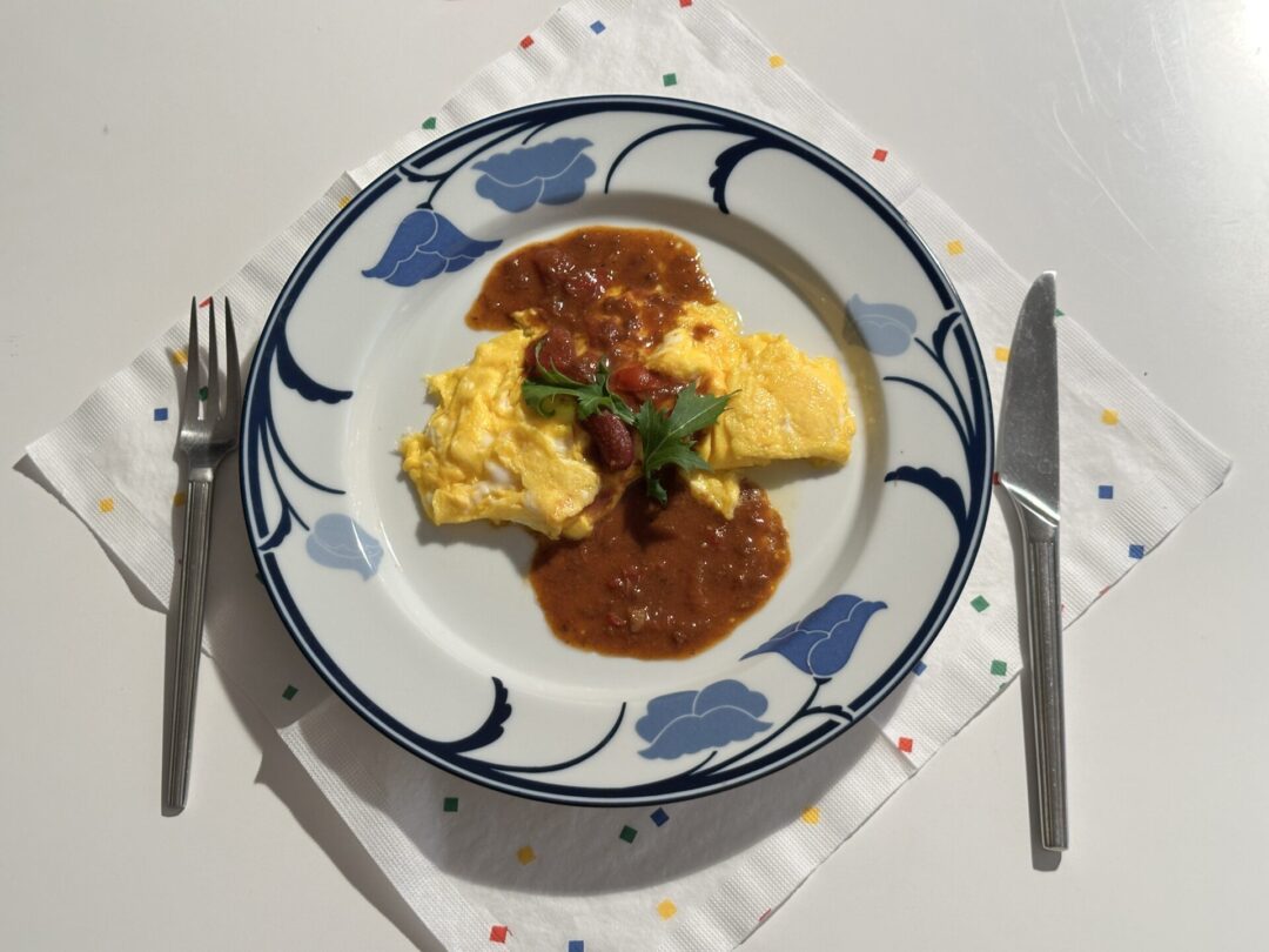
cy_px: 476
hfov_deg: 39.7
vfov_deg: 30.3
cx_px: 634
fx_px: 1760
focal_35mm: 48
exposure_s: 1/60
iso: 80
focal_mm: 6.86
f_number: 1.78
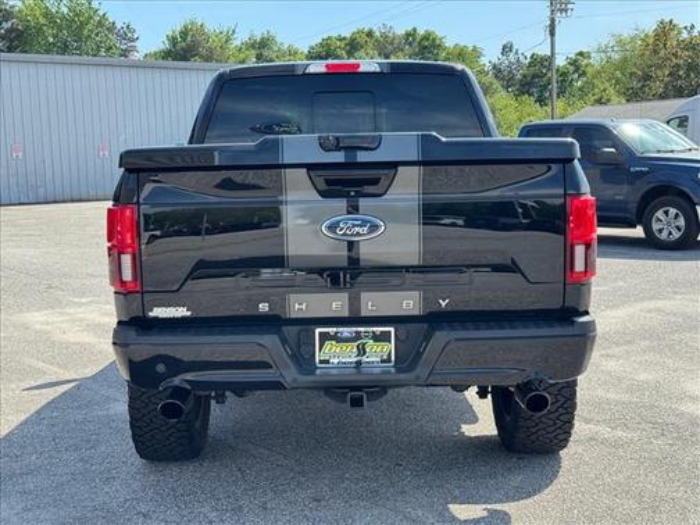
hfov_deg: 39.7
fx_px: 971
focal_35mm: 48
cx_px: 350
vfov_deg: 30.3
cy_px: 262
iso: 64
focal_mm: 6.76
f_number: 1.78
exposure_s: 1/1524
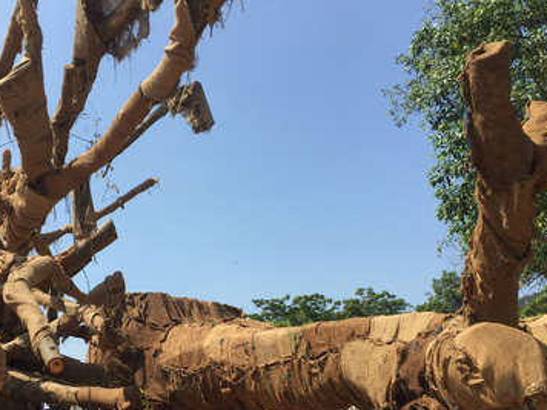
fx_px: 695
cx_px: 186
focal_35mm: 44
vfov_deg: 32.4
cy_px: 296
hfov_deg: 42.4
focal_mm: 4.15
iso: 32
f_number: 2.2
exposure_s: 1/1522
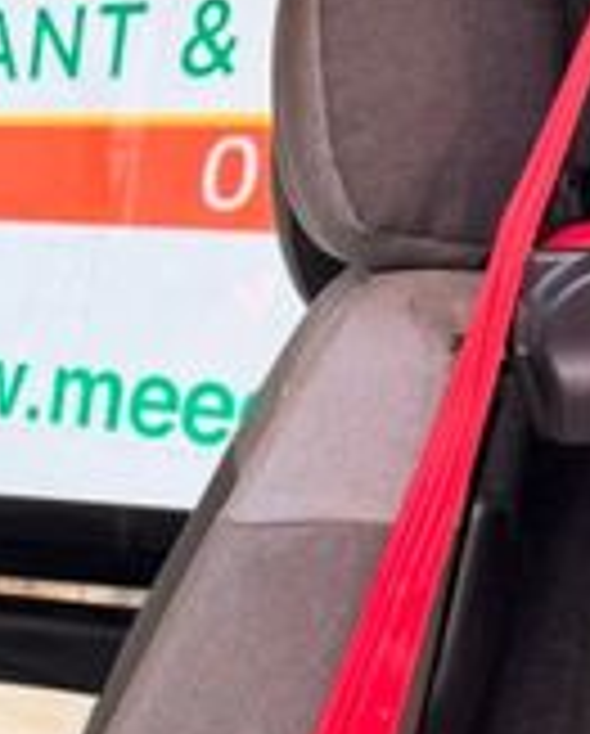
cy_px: 905
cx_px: -576
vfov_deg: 20.6
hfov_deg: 14.8
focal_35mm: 86
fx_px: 1872
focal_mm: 6.76
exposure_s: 1/121
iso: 125
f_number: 1.78
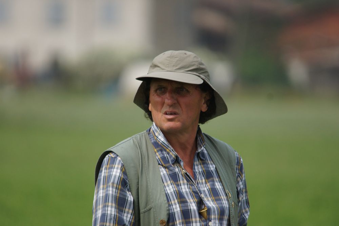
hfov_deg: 2.7
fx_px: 7063
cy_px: 113
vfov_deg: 1.8
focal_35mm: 750
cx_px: 170
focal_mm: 500
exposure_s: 1/2000
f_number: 6.3
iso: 400
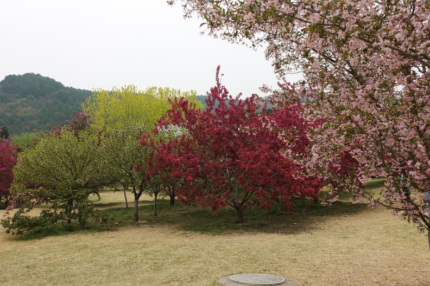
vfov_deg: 38.9
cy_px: 143
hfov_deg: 55.8
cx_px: 215
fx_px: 406
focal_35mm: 34
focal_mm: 12.35
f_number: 5.6
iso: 125
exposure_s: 1/160
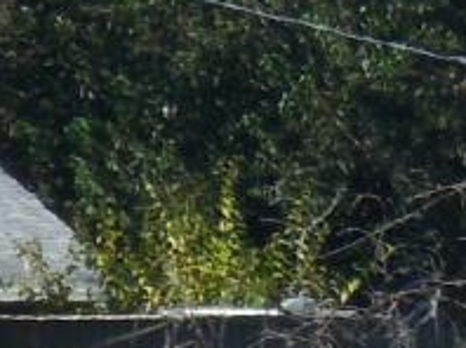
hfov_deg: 0.9
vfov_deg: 0.7
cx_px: 1593
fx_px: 30602
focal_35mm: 2276
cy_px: 652
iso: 125
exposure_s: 1/400
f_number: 6.5
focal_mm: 54
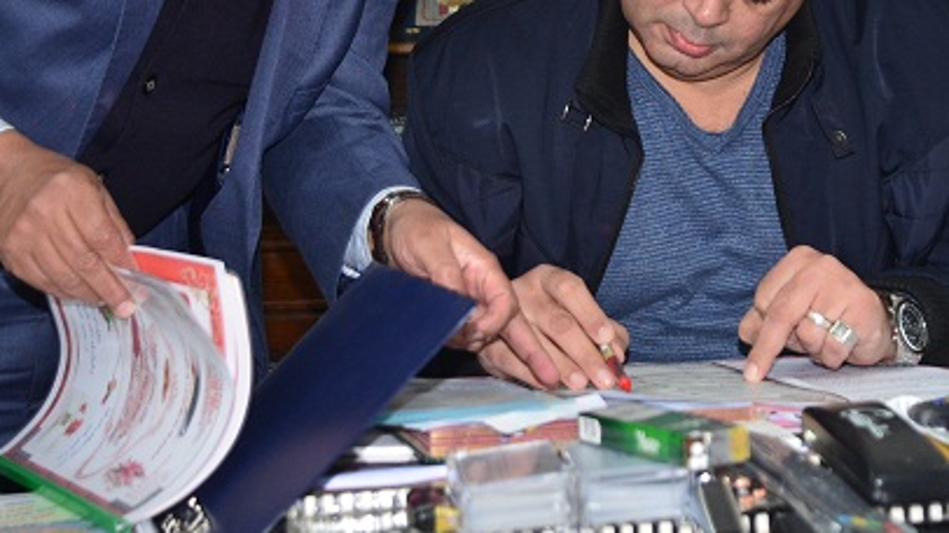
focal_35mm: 76
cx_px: 575
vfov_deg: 15.6
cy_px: 7
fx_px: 1912
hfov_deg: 27.8
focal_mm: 32
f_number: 4
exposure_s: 1/125
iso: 1600
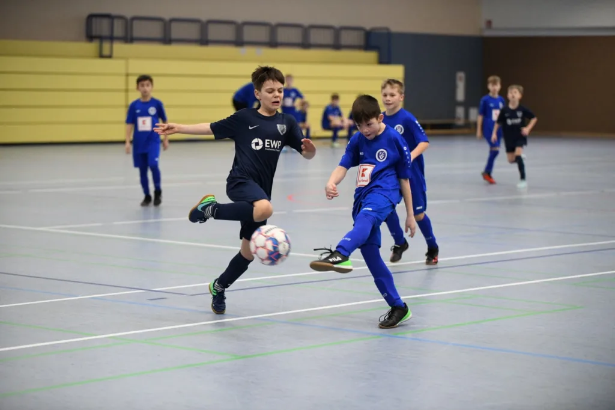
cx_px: 308
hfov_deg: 18.6
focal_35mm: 110
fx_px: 1878
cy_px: 205
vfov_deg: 12.4
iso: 8000
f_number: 2.8
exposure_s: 1/1250
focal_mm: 110
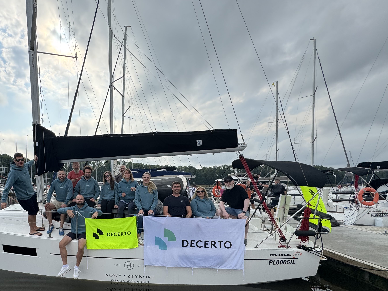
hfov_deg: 76.5
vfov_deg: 62.0
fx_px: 235
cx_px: 129
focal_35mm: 21
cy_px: 192
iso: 40
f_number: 2.2
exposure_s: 1/1637
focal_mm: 2.22
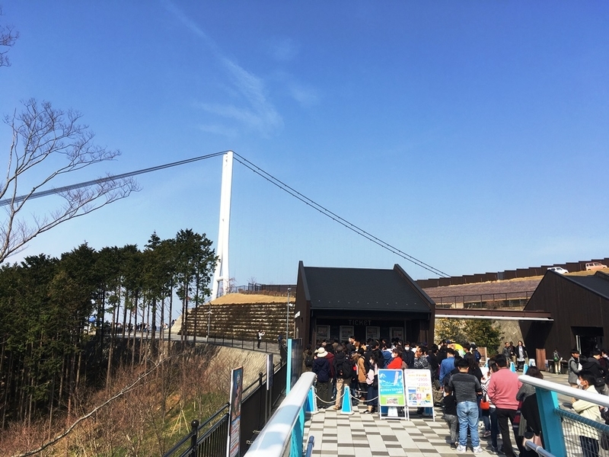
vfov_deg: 48.2
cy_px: 228
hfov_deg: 61.7
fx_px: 510
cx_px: 304
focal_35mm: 29
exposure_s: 1/1709
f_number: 2.2
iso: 25
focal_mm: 4.15
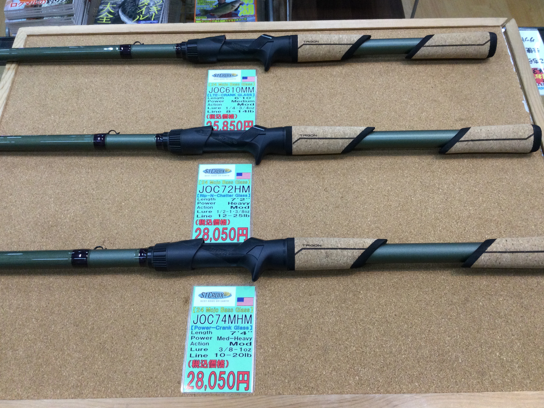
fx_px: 503
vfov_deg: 44.2
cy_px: 199
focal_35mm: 32
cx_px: 276
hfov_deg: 56.8
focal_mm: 3.3
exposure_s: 1/30
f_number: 2.4
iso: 32
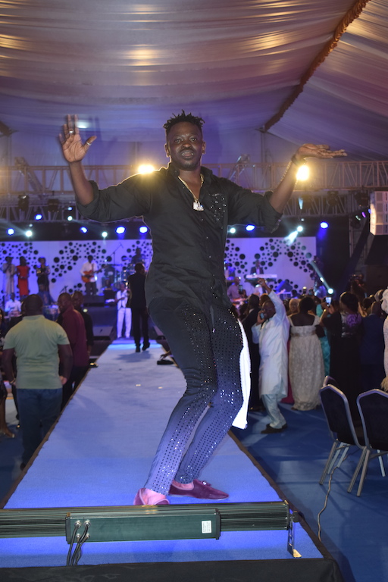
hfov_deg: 21.6
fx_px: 1018
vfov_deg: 31.9
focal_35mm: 63
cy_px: 291
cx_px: 194
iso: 400
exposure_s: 1/60
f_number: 5.6
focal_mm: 42
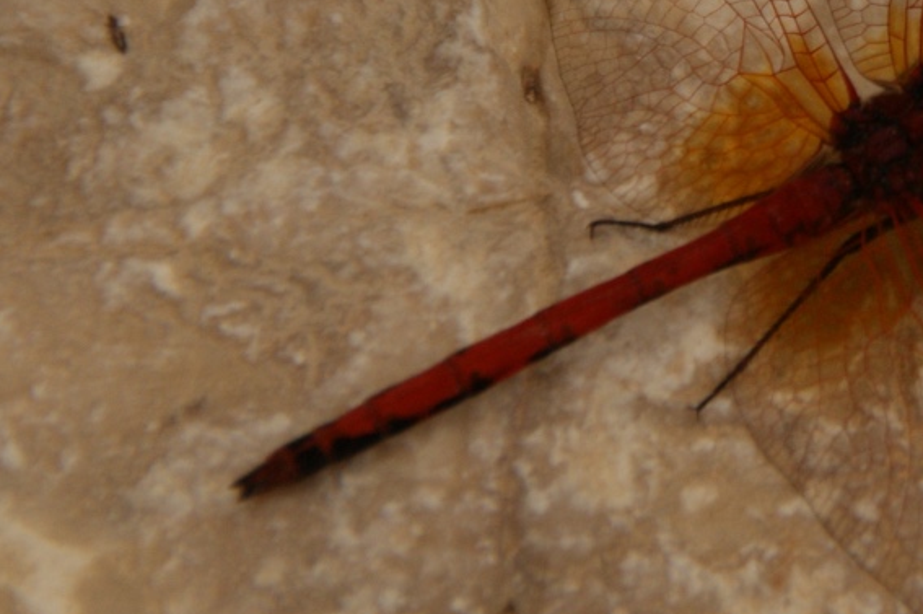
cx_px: 899
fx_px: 27127
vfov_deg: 1.3
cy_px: 202
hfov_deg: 1.9
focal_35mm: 1059
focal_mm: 250
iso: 250
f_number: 6.3
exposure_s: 1/400
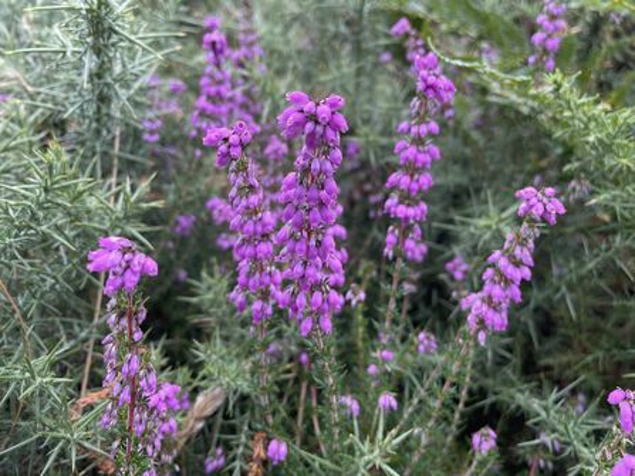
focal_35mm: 26
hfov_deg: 67.3
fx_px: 477
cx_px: 318
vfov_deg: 53.0
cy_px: 238
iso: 32
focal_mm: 4.2
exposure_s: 1/270
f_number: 1.6
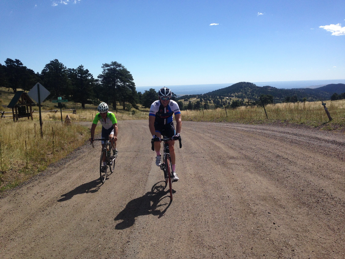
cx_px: 172
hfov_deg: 55.4
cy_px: 130
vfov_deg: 42.9
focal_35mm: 33
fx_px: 329
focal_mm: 4.12
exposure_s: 1/2584
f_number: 2.4
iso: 50
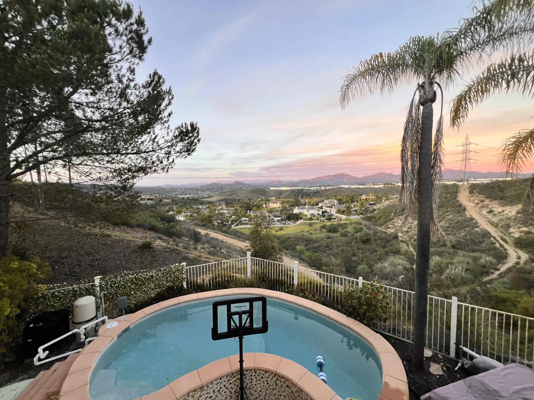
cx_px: 267
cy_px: 200
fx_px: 201
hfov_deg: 106.2
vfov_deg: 89.9
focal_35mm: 13
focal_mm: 1.57
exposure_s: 1/120
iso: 100
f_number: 1.8
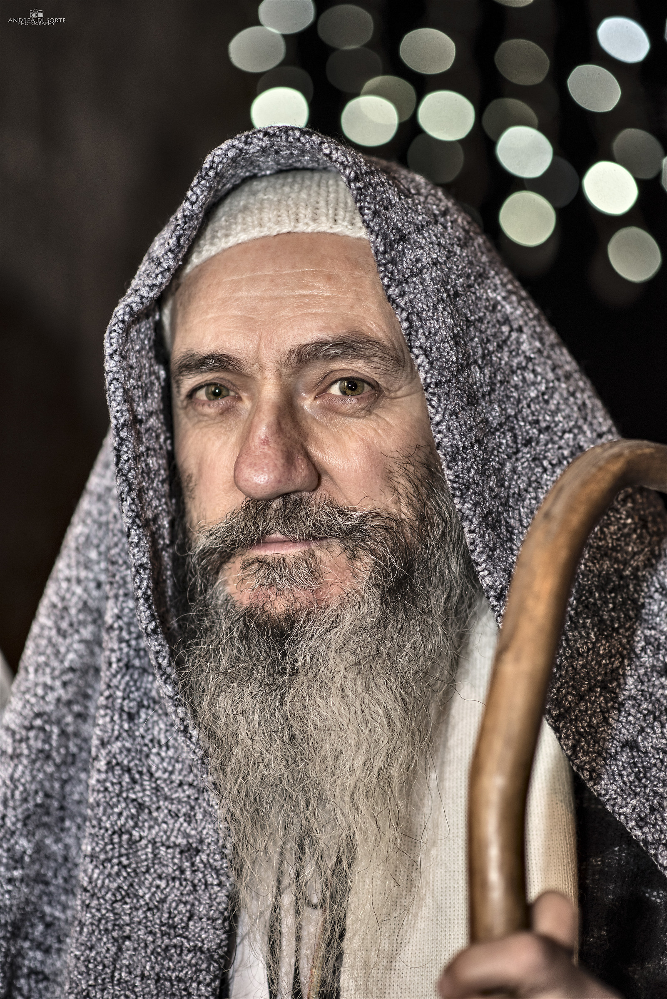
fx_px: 2360
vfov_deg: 23.9
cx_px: 334
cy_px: 500
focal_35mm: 85
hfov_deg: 16.1
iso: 1000
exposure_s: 1/125
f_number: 2.2
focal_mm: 85
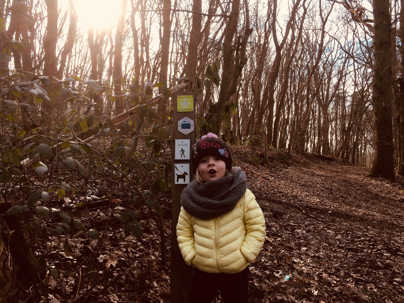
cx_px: 202
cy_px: 152
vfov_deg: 48.2
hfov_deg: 61.7
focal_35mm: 29
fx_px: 338
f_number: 2.2
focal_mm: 4.15
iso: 25
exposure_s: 1/301
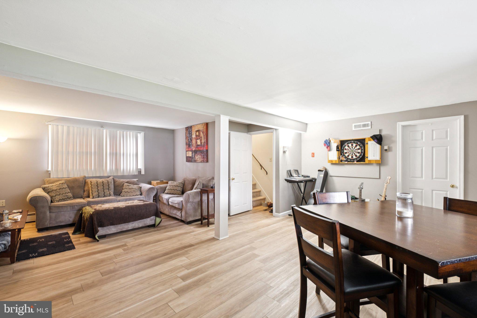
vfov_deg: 77.3
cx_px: 238
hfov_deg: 100.4
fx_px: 199
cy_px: 159
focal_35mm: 15
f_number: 8
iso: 250
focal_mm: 10
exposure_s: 1/1.25
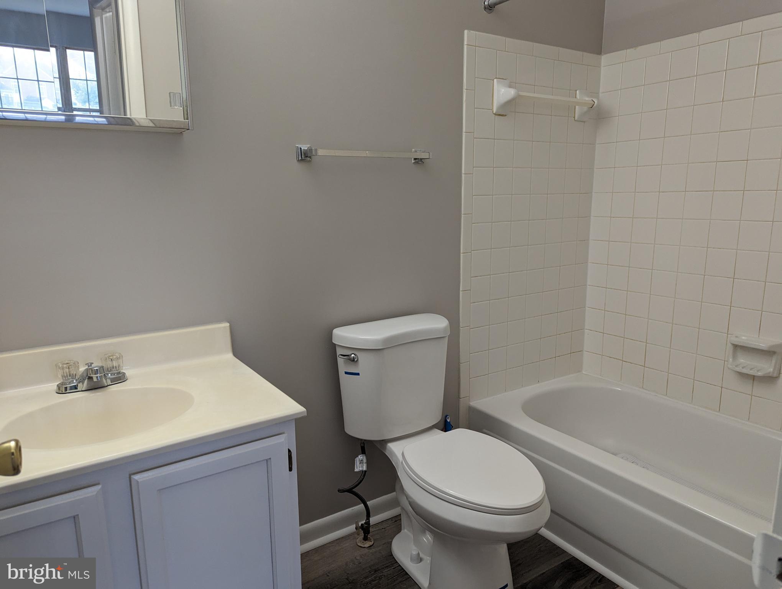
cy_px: 294
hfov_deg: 71.5
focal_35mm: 24
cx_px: 391
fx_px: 543
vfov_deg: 56.9
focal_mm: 6.81
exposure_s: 1/120
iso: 468
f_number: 1.85
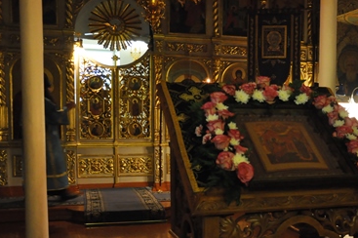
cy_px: 159
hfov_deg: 34.9
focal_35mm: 55
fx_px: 545
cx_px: 298
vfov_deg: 24.5
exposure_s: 1/15
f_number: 3.8
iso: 2000
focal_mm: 21
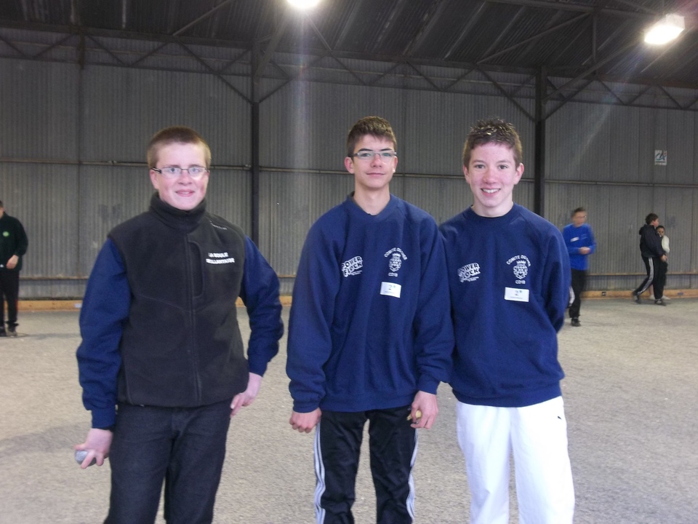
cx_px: 349
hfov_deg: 50.1
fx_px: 746
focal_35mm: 37
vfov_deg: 38.7
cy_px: 262
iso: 160
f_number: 4
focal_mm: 6.6
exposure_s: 1/10
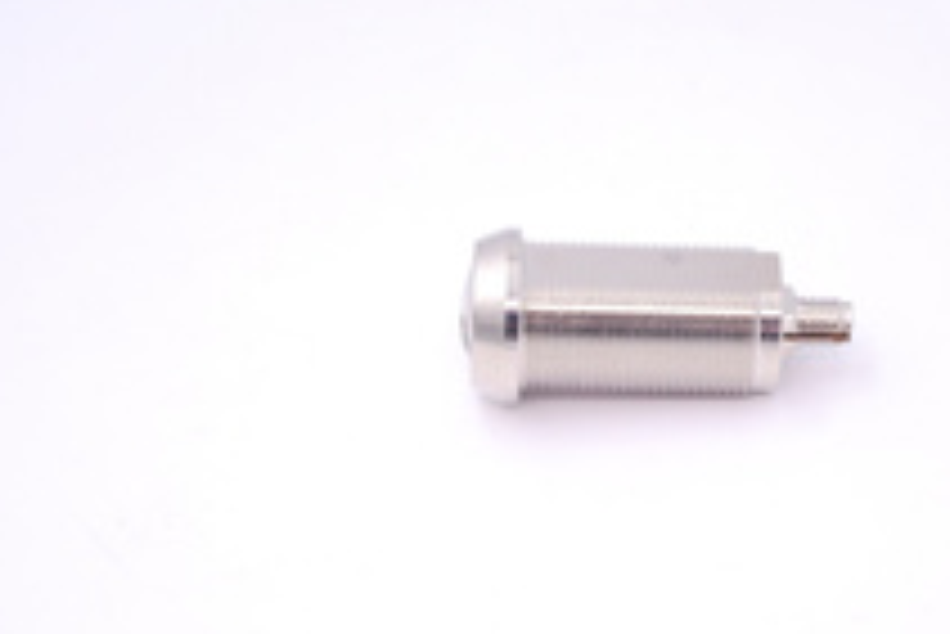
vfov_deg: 9.7
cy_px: 326
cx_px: 639
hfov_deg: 14.5
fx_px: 3723
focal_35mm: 141
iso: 400
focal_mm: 44
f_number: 5.3
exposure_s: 1/125
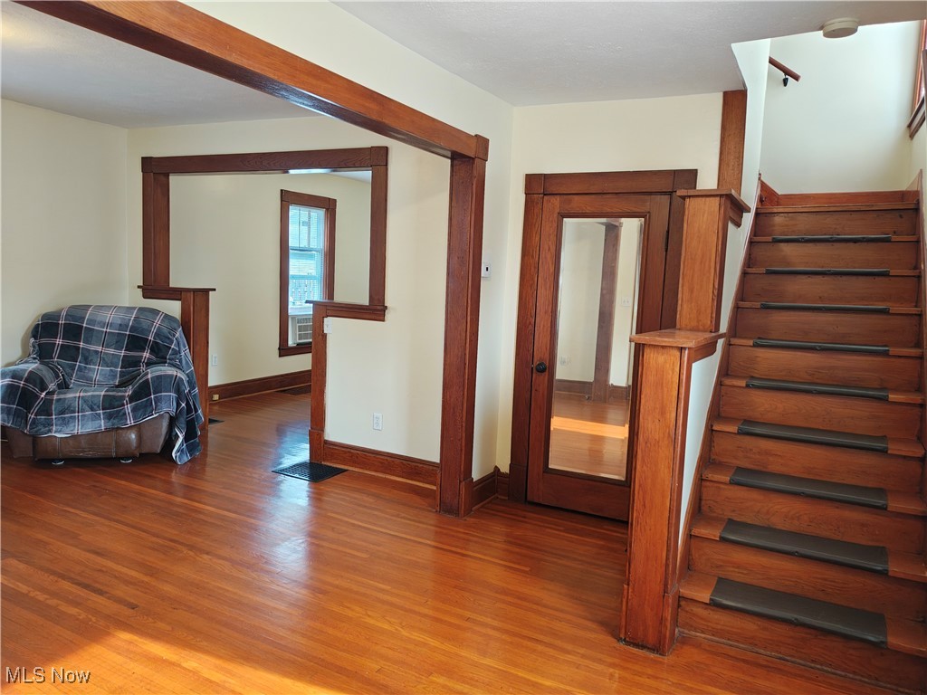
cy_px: 348
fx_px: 669
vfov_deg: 54.9
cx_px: 464
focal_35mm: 25
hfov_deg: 69.4
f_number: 1.7
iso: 888
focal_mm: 4.68
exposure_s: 1/60
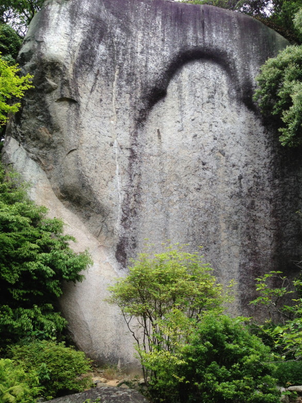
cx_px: 155
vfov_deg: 53.9
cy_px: 207
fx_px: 396
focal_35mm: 34
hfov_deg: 41.8
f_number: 2.4
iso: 50
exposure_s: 1/411
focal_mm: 4.13
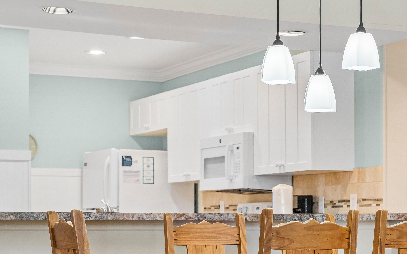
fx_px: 1022
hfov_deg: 22.4
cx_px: 277
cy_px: 219
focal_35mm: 92
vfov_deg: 14.1
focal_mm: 52.1
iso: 640
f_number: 5.6
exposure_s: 1/25
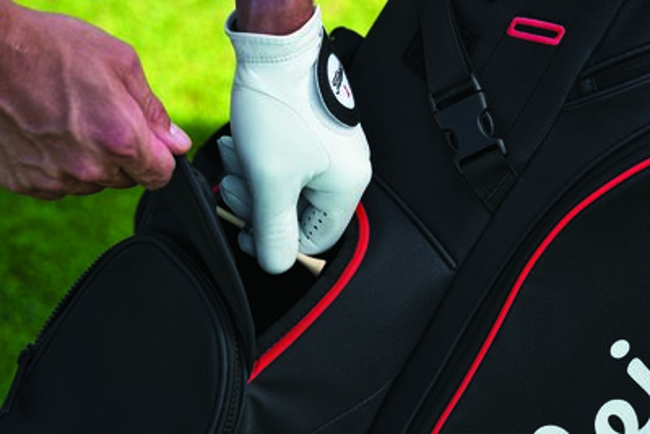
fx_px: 2438
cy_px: 217
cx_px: 325
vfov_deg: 10.2
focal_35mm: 135
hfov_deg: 15.2
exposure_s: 1/320
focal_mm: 135
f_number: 5.6
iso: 125
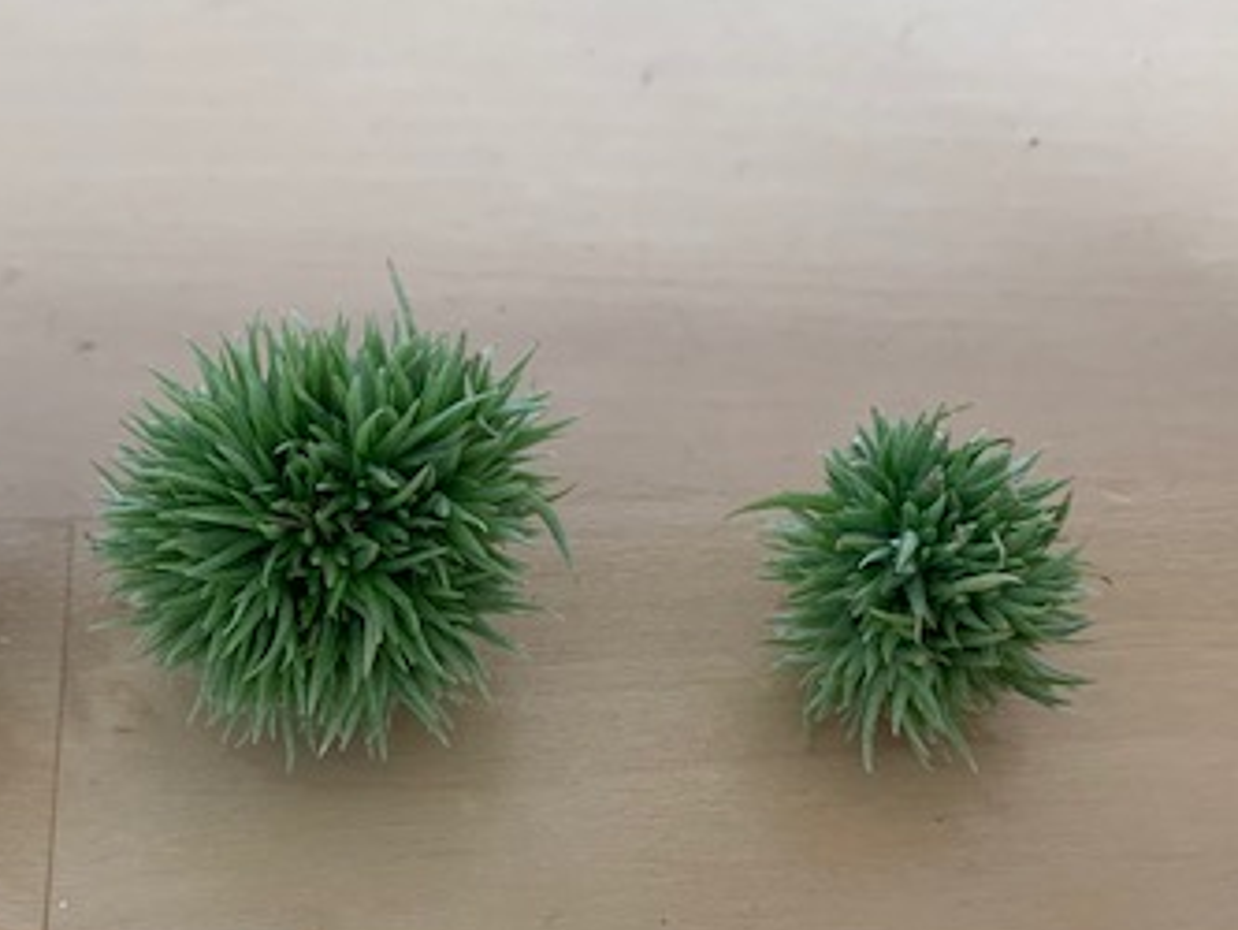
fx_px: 1789
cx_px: 297
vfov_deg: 28.7
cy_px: 688
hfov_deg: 37.2
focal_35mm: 50
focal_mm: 4.25
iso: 100
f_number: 1.8
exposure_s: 1/64
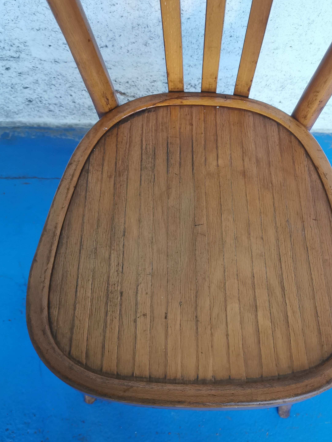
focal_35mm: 34
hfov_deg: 41.6
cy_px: 225
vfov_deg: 54.0
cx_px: 200
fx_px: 435
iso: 500
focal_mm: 5.58
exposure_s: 1/25
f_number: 1.8
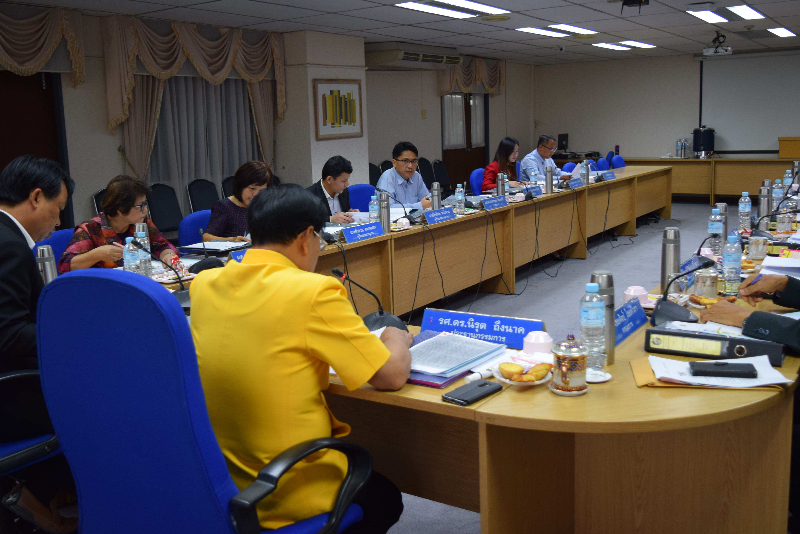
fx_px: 778
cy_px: 254
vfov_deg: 37.9
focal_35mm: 35
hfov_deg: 54.4
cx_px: 380
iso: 560
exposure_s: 1/60
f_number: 4
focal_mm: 22
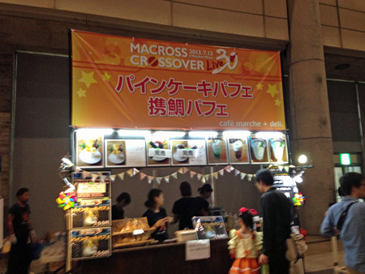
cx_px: 182
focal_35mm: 33
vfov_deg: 43.0
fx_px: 348
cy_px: 137
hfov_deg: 55.3
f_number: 2.4
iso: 200
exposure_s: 1/20
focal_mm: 4.13
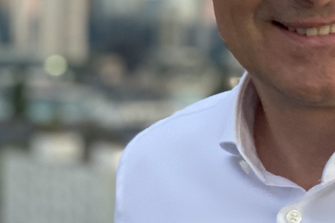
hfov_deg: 10.3
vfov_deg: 6.9
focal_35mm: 199
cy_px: 146
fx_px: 1852
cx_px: 256
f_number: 2
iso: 250
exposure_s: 1/80
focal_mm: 6
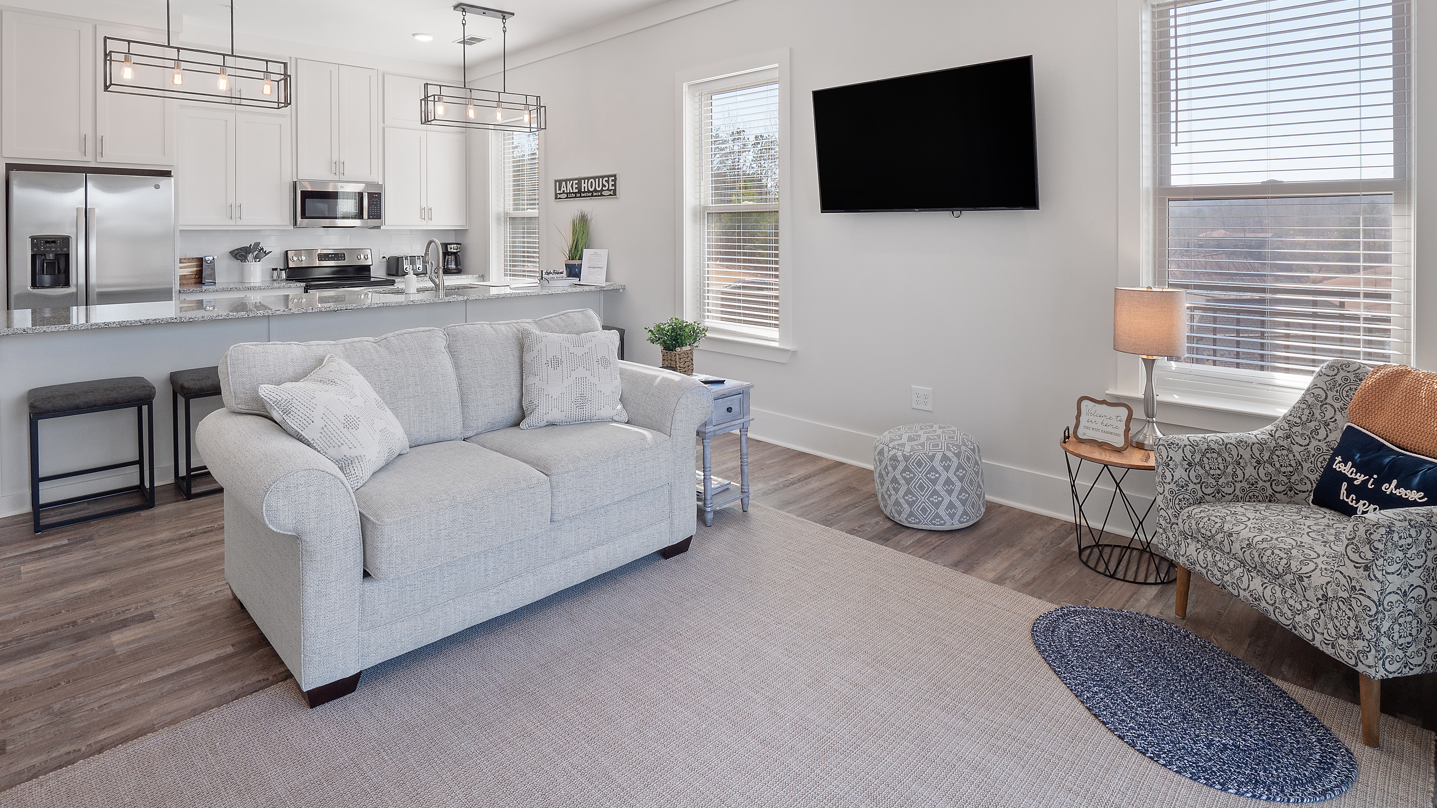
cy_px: 271
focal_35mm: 18
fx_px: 686
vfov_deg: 59.6
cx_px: 702
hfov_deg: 92.6
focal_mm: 8
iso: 200
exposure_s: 1/25
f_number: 8
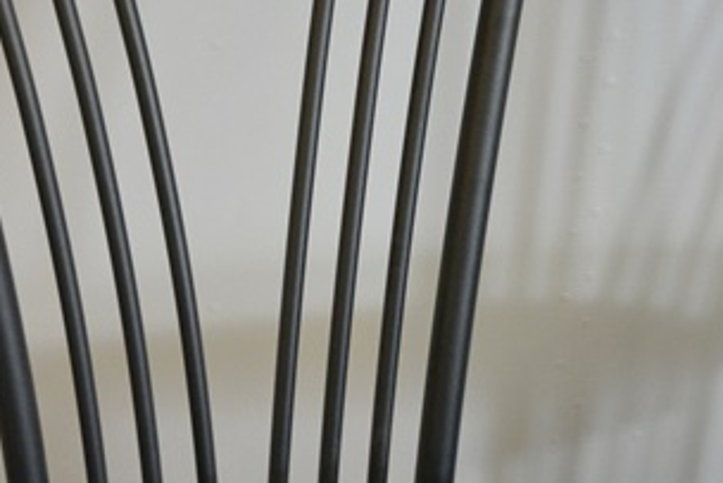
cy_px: 112
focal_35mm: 77
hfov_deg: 26.1
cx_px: 226
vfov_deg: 17.6
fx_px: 1547
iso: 1800
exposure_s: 1/30
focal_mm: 26
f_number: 4.2
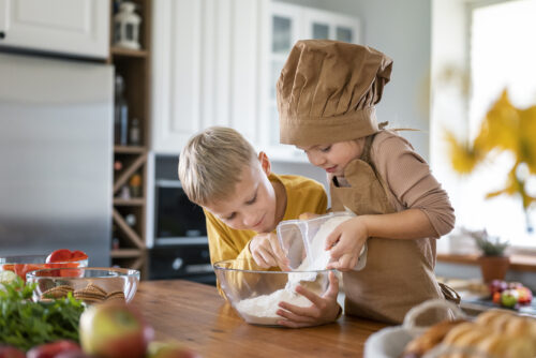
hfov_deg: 39.6
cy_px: 179
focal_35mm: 50
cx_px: 268
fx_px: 745
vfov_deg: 27.0
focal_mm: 50
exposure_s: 1/400
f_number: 2.2
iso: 2000
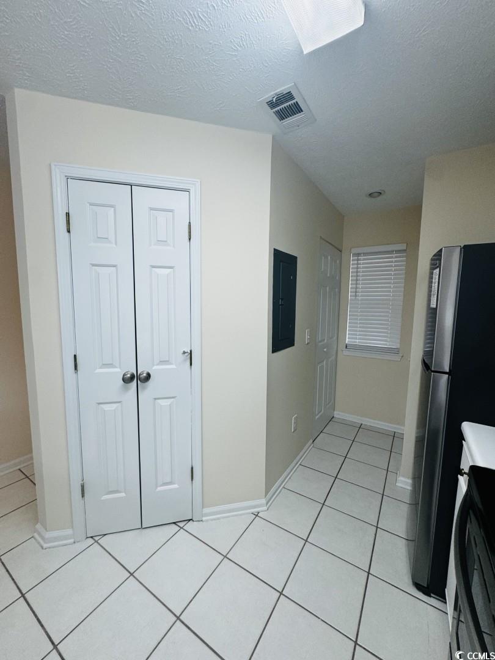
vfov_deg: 102.1
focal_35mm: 14
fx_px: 267
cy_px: 330
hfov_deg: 85.7
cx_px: 248
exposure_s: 1/120
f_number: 2.2
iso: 80
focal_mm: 2.22
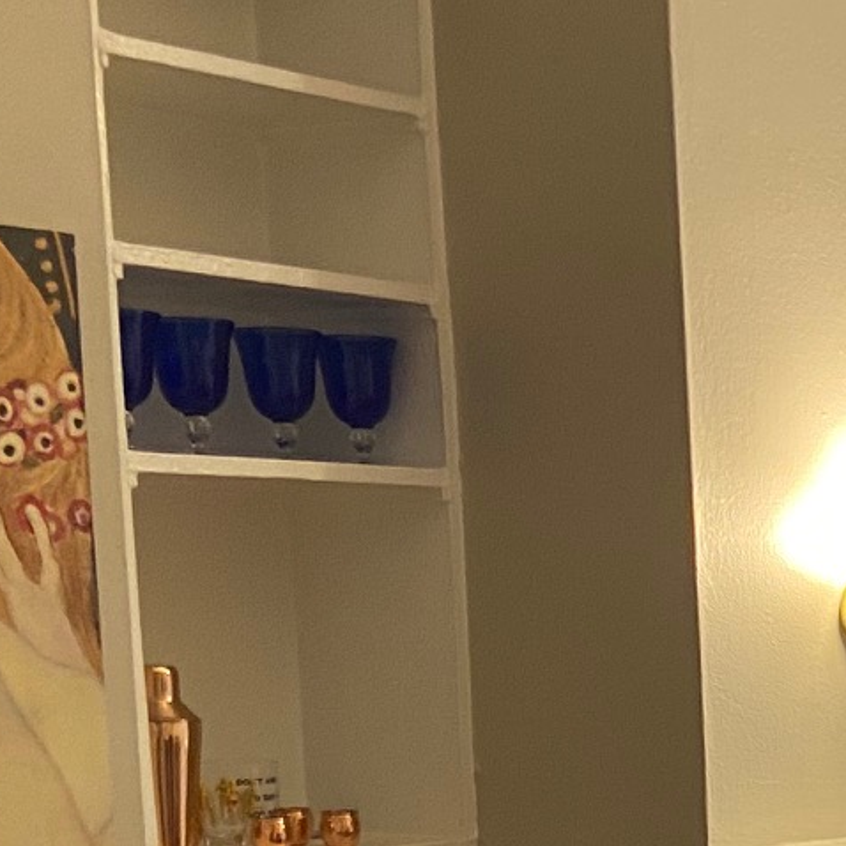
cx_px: 1446
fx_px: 2682
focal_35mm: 97
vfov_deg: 17.2
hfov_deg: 15.7
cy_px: 996
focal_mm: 4.25
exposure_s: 1/60
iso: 125
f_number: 1.8
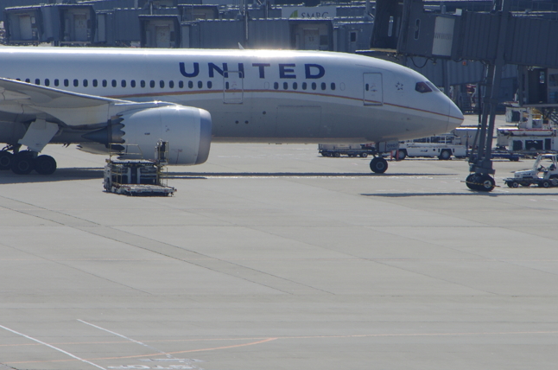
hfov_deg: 2.9
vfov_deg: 1.9
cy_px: 156
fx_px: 11030
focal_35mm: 713
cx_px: 243
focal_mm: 300
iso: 200
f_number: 13
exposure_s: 1/500
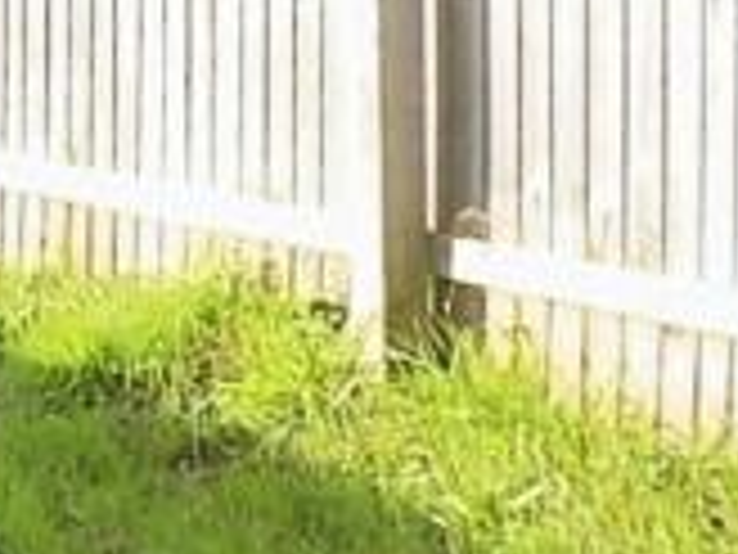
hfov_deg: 12.9
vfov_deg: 9.7
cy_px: 1031
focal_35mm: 144
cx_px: -428
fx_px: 3070
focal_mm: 4
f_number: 3.1
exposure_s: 1/125
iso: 80
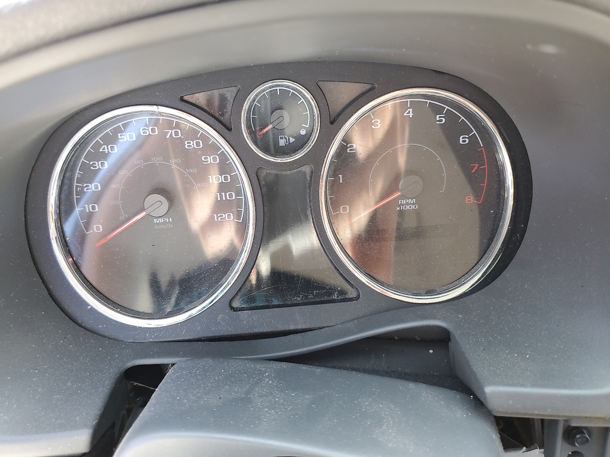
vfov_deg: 53.1
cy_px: 228
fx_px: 458
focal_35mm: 26
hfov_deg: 67.3
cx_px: 305
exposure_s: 1/120
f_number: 1.5
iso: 72
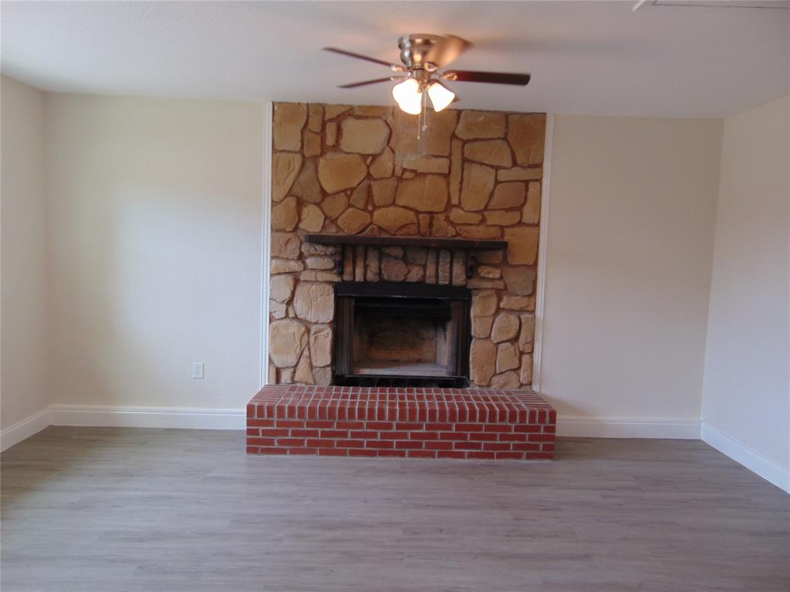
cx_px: 395
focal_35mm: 25
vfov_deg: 54.9
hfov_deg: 69.4
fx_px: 571
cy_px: 296
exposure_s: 1/40
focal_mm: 4.5
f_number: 3
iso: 80
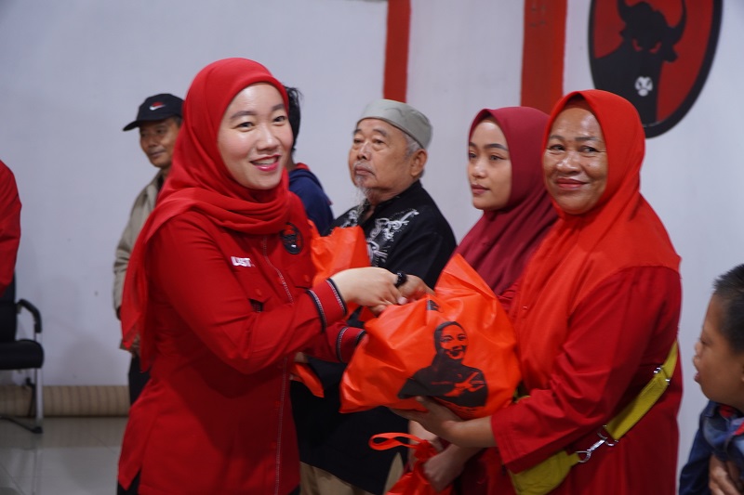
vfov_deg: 21.6
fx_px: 1302
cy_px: 248
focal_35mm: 63
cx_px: 372
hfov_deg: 31.9
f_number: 4
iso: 640
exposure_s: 1/15
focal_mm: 42
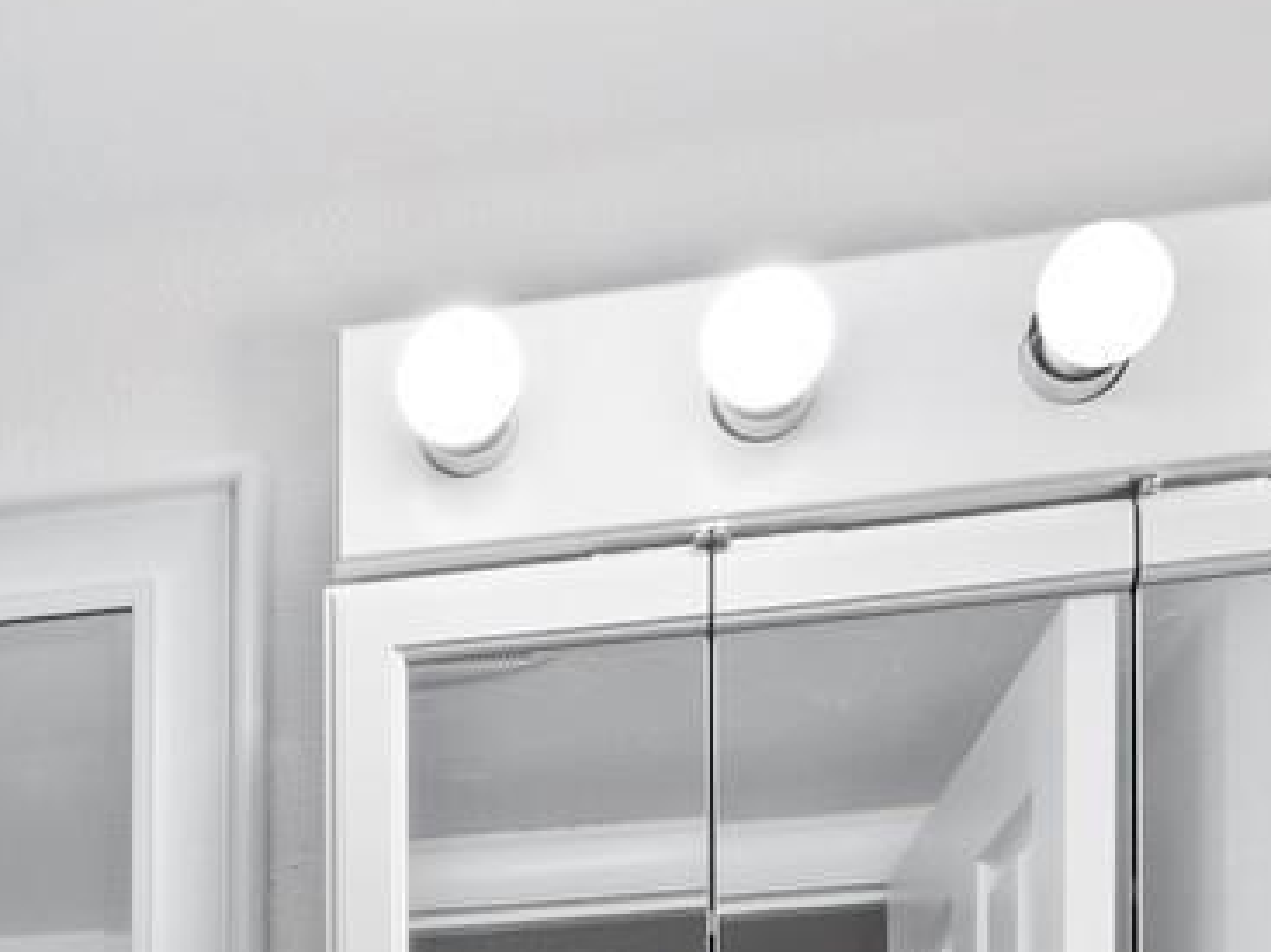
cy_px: 1586
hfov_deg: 29.5
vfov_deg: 19.5
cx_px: -10
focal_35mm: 61
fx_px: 2239
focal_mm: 7
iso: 400
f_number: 11
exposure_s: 1/5
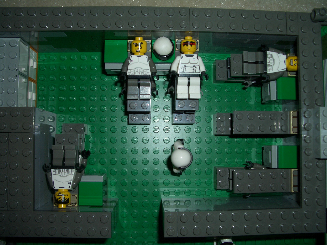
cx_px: 164
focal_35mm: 35
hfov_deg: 52.6
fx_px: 331
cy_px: 122
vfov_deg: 40.7
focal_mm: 5.8
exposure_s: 1/60
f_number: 4.3
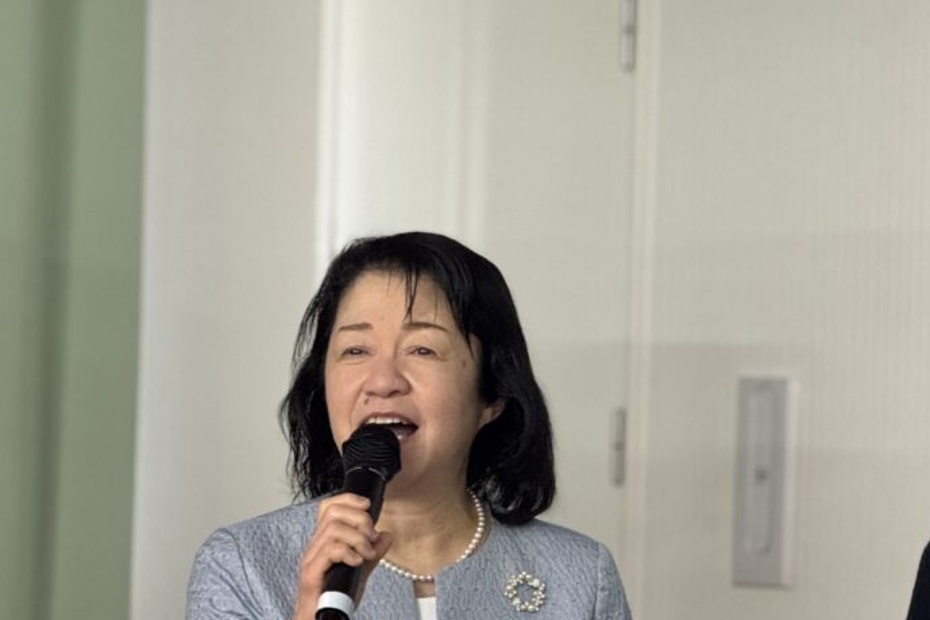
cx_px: 788
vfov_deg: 5.9
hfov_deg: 8.9
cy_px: 431
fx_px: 5992
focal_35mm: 232
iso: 400
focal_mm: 15.66
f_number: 2.8
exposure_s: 1/57
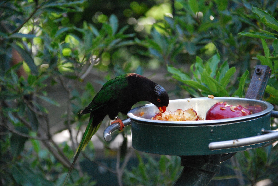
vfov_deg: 6.8
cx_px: 139
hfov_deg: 10.1
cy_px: 93
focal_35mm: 202
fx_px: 1566
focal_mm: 135
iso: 1600
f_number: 6
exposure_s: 1/250
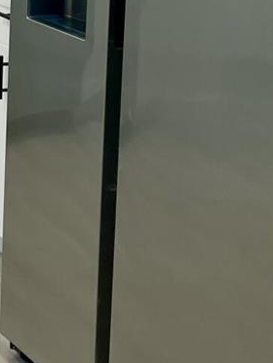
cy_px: -114
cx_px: -199
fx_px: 1125
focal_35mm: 107
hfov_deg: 12.7
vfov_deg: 17.2
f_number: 1.6
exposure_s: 1/120
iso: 64
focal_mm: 4.2
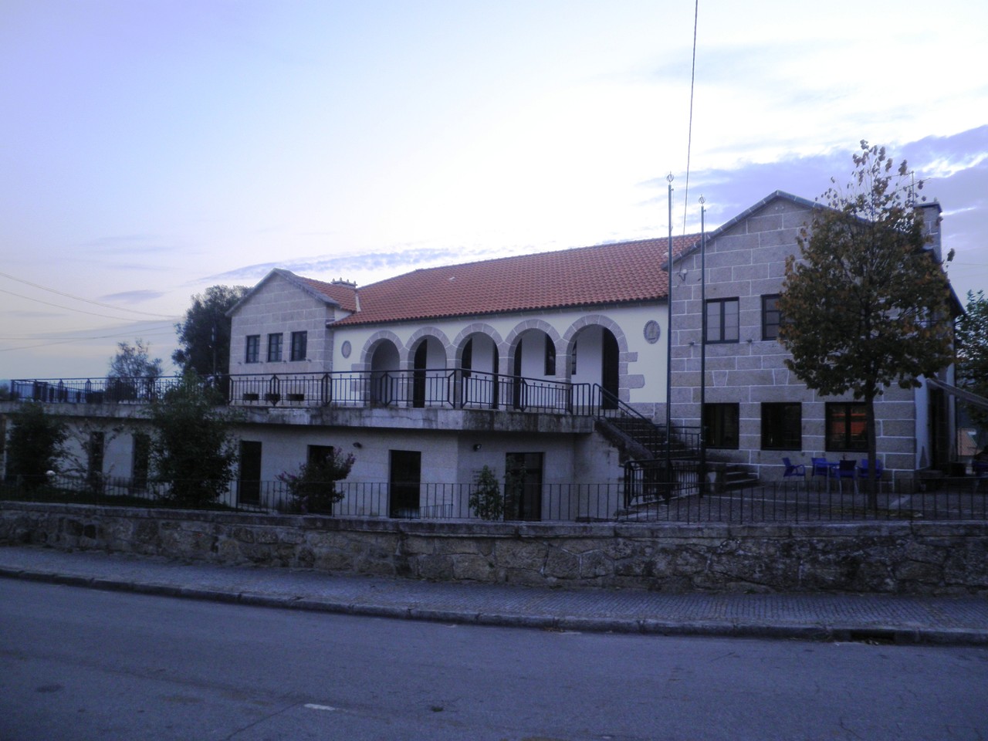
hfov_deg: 67.3
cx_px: 494
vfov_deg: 53.1
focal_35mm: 26
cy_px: 370
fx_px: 742
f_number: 2.6
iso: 64
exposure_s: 1/30
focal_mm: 4.7
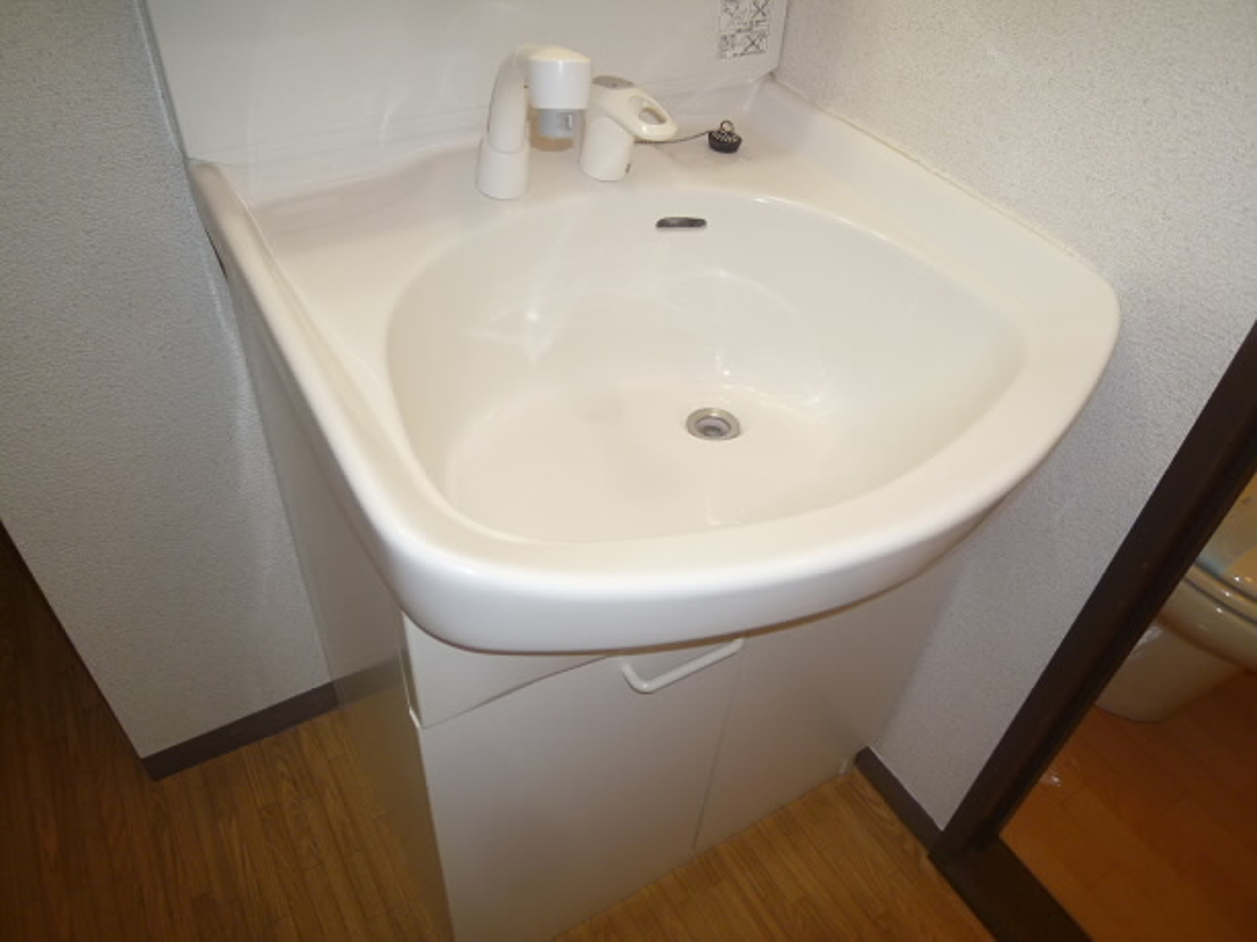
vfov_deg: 56.8
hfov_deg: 71.6
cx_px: 628
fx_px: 871
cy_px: 471
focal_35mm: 24
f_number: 2.2
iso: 100
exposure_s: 1/60
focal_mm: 4.3
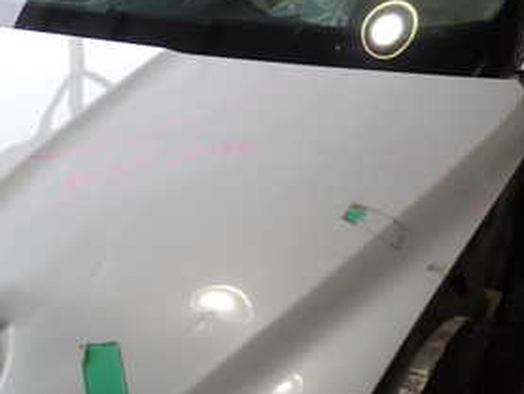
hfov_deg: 27.7
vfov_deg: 21.9
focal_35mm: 65
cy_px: 385
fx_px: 984
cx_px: -23
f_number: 2.3
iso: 100
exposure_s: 1/60
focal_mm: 5.4
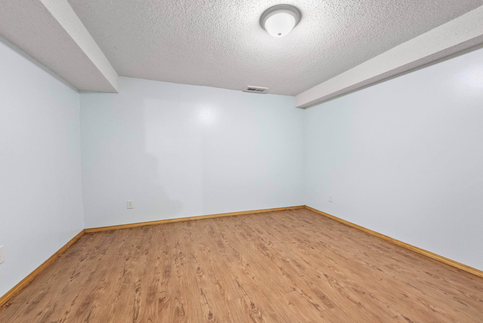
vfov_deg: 81.3
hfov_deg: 104.2
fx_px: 188
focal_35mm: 14
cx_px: 242
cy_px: 162
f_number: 8
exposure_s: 1/15
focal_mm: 14
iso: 12800
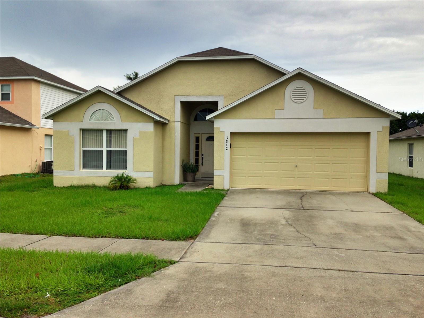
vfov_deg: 43.0
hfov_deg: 55.3
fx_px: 404
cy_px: 159
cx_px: 212
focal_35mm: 33
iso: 50
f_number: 2.4
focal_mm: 4.13
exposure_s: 1/1085
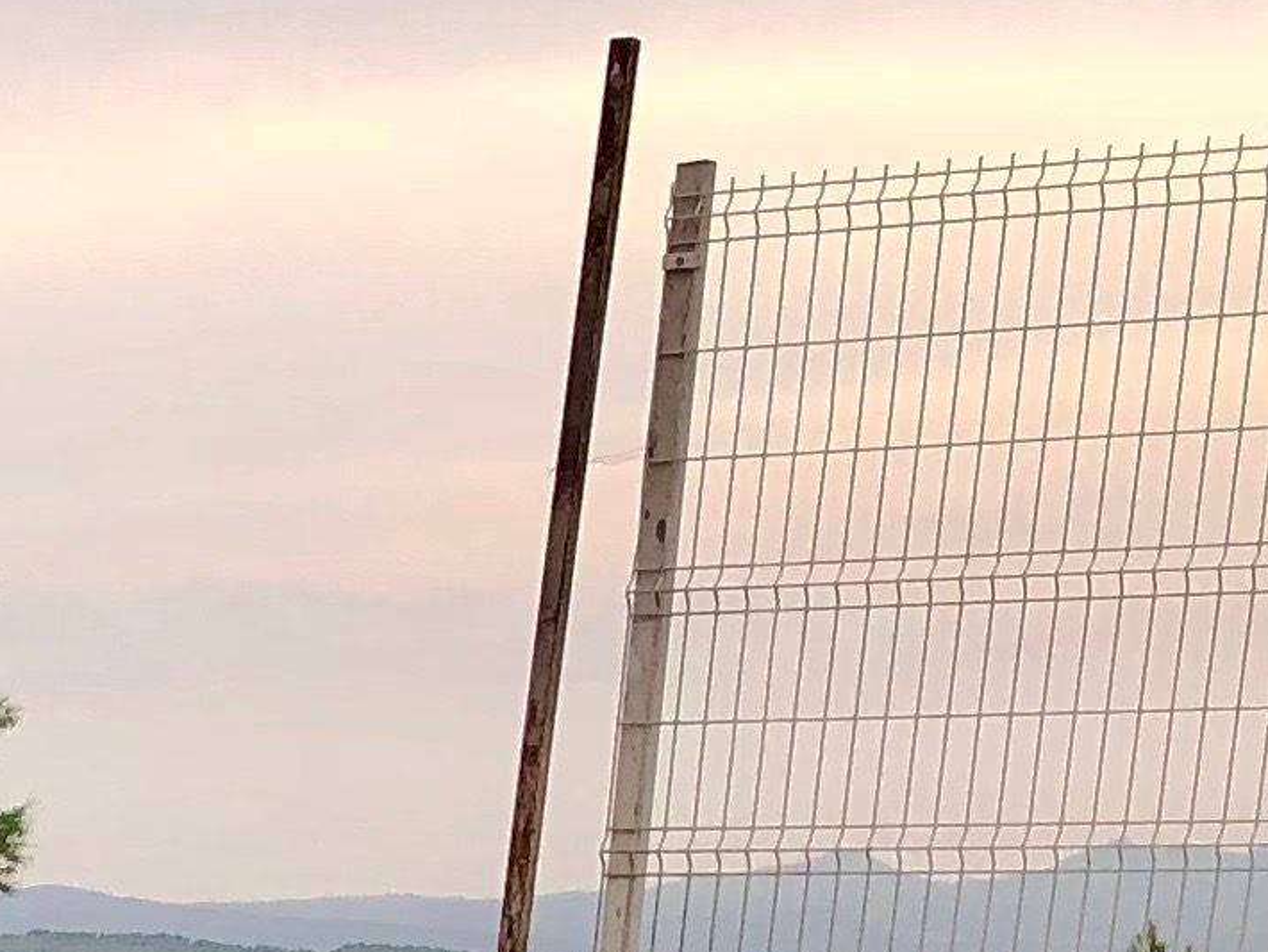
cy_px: 2222
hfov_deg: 10.5
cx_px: -1889
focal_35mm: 159
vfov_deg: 8.6
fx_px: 5826
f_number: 1.8
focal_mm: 4
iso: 20
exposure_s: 1/417
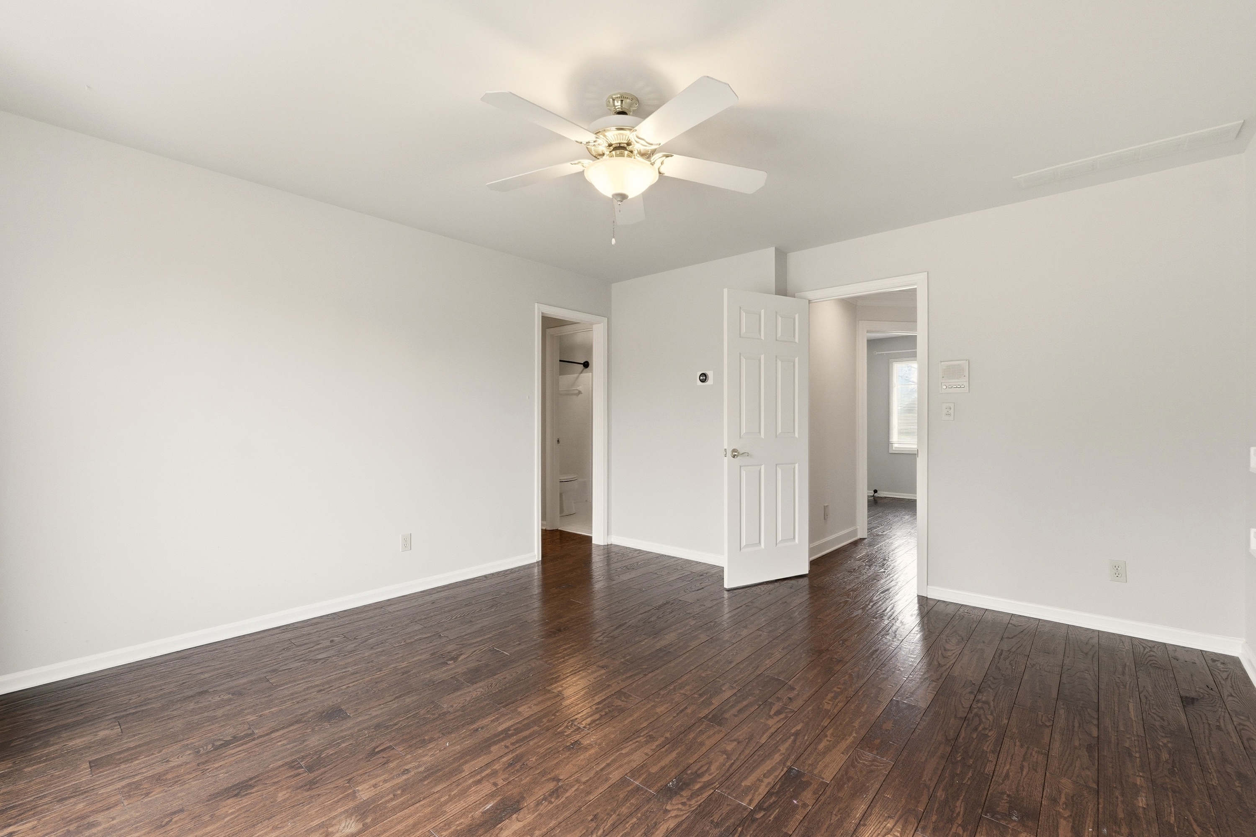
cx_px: 628
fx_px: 523
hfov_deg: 100.4
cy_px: 418
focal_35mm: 15
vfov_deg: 77.3
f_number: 9
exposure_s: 1/250
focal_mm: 10
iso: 400
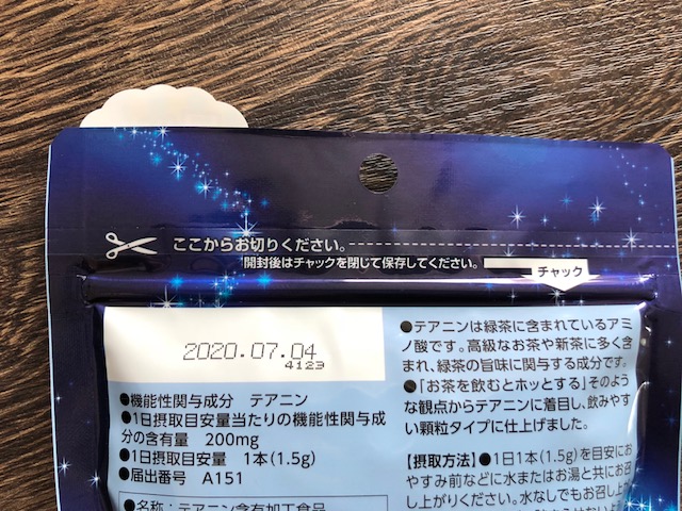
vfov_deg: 49.7
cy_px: 256
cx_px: 341
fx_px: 552
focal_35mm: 28
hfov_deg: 63.4
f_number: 1.8
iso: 40
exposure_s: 1/20
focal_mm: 3.99
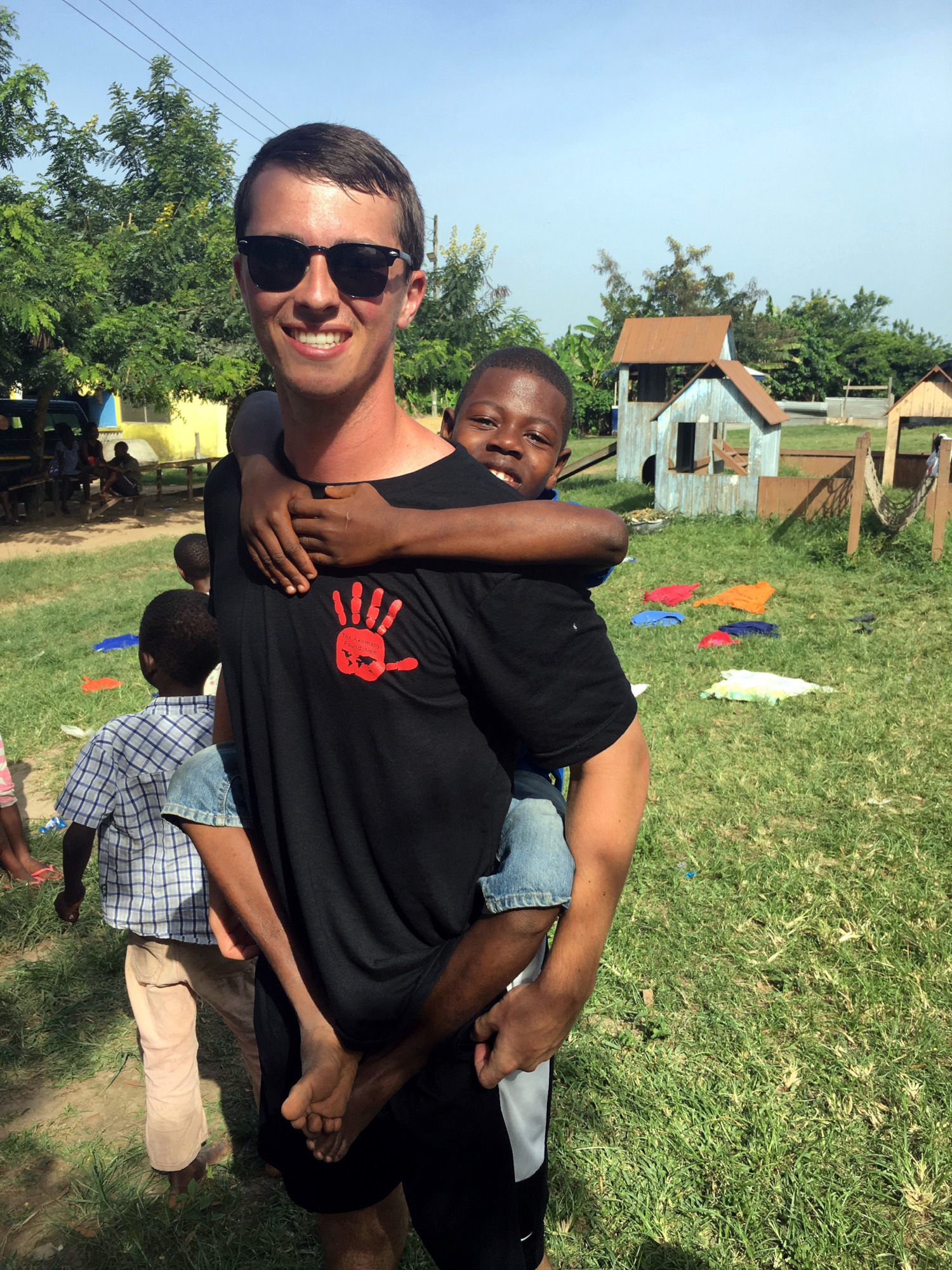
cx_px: 476
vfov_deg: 61.7
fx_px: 1063
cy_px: 635
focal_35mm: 29
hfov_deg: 48.2
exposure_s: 1/986
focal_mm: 4.15
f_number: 2.2
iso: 25
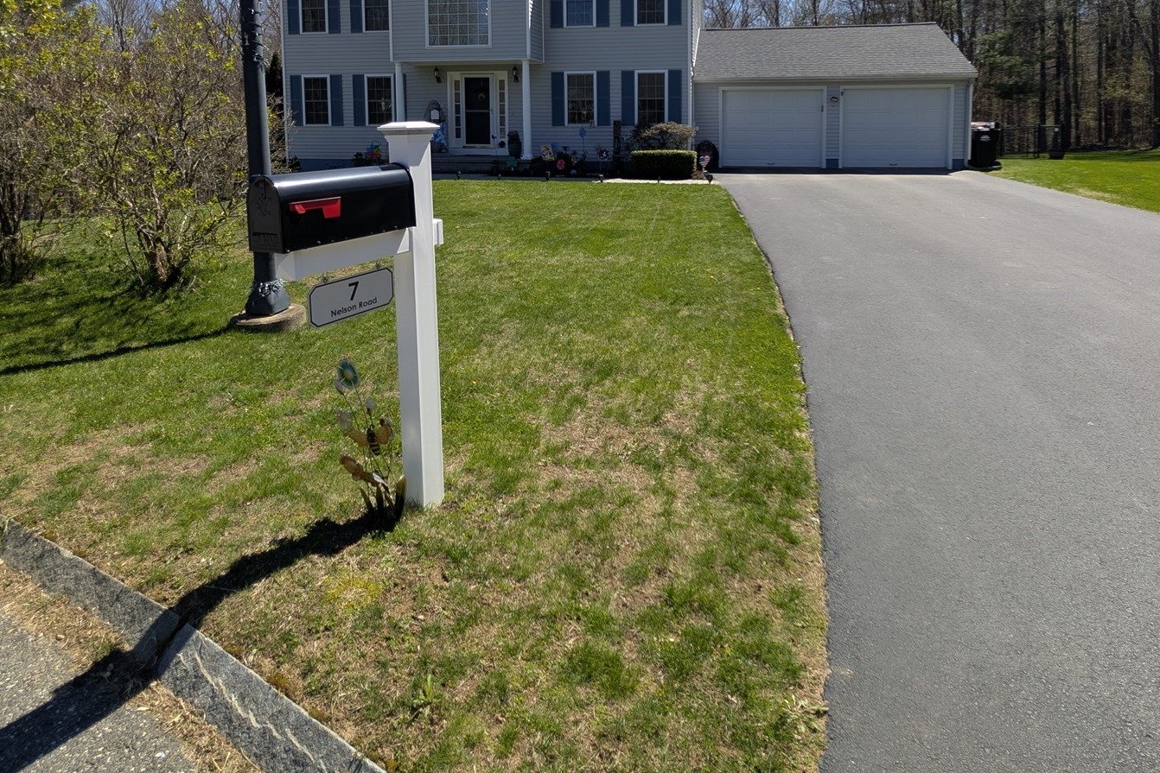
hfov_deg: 86.7
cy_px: 156
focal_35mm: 19
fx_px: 612
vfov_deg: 59.6
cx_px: 626
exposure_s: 1/1957
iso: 53
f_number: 1.7
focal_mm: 2.02
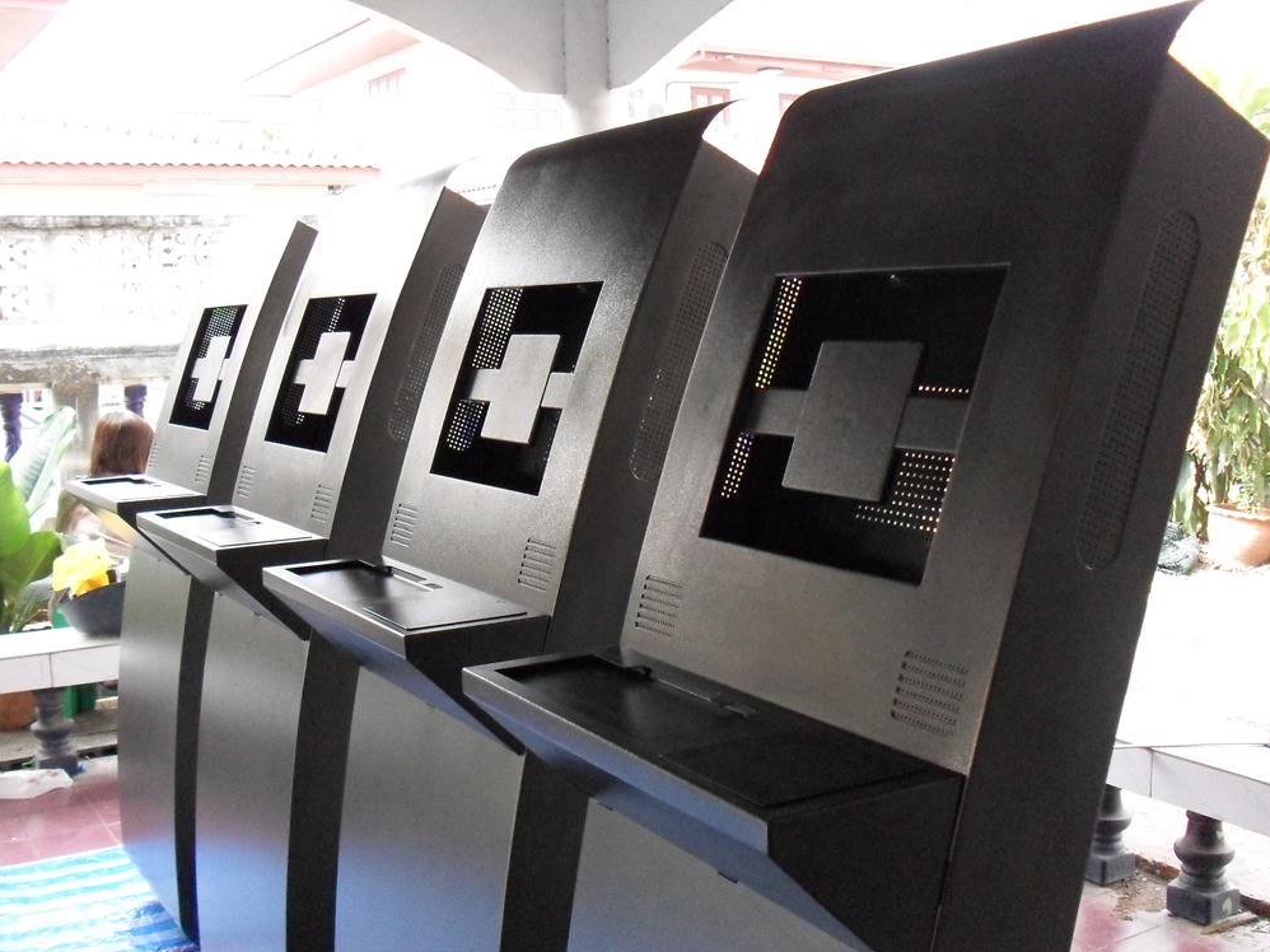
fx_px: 1430
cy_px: 468
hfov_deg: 47.9
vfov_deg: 36.8
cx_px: 638
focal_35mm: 39
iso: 400
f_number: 2.8
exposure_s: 1/250
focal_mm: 6.3
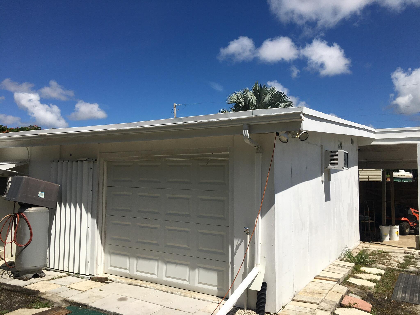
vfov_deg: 48.2
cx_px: 210
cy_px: 158
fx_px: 352
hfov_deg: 61.7
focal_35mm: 29
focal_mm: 4.15
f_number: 2.2
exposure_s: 1/3663
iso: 25
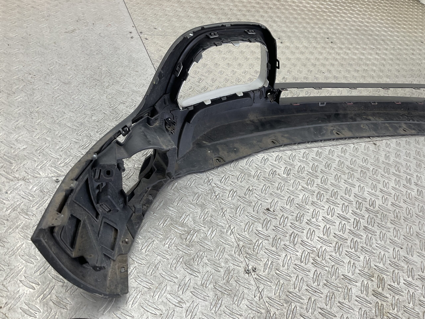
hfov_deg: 61.7
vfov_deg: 48.2
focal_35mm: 29
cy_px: 160
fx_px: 356
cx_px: 212
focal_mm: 3
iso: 25
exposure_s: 1/100
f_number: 1.8
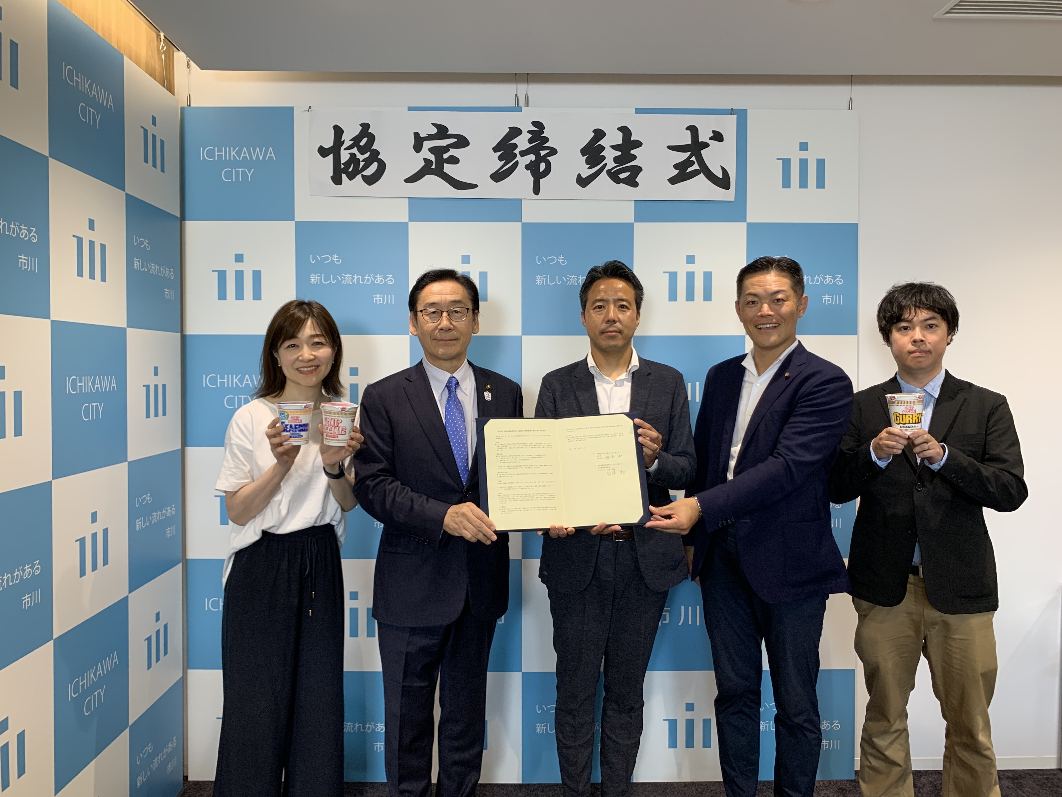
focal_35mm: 26
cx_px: 531
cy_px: 398
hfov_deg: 67.3
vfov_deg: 53.1
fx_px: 798
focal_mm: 4.25
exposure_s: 1/50
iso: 50
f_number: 1.8
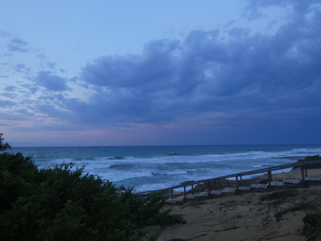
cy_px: 120
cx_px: 160
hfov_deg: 76.4
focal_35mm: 22
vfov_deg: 61.1
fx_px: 204
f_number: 3.4
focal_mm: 3.9
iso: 200
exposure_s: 1/20
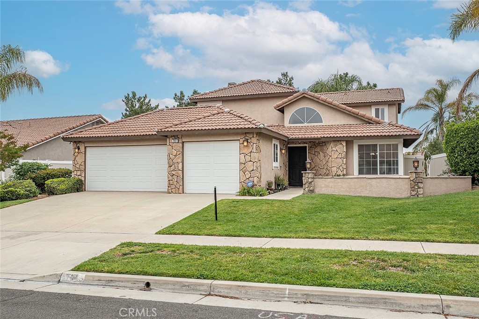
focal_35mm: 30
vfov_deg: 43.6
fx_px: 399
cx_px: 240
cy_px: 160
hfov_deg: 61.9
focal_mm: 20
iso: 125
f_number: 4.5
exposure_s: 1/400
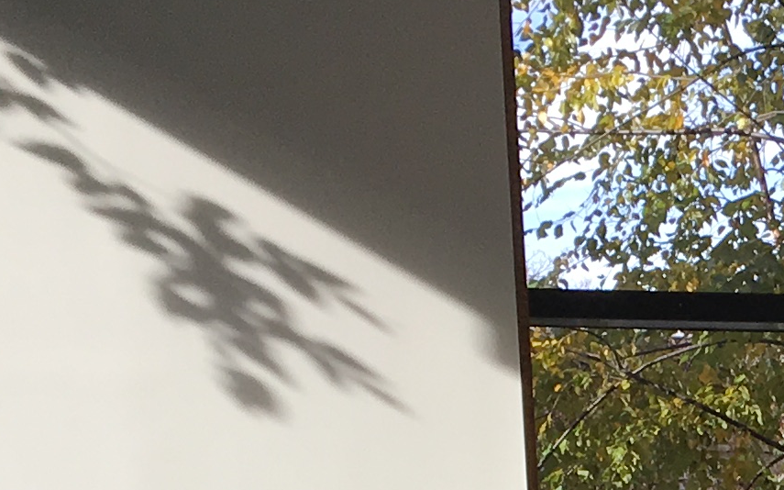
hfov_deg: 13.5
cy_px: 1135
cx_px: 1220
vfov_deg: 8.4
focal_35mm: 145
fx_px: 3098
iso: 25
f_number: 2.2
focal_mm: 4.15
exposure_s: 1/297
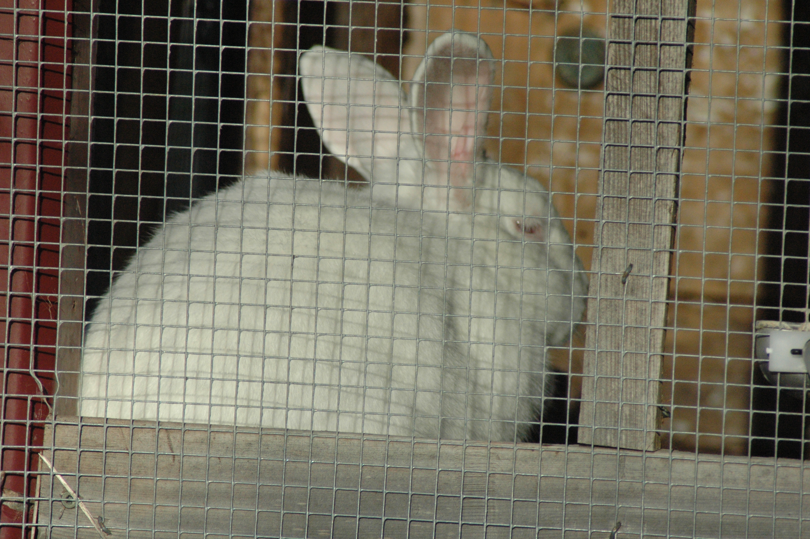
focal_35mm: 450
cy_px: 270
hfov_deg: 4.6
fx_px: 10116
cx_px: 405
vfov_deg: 3.0
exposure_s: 1/4000
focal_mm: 300
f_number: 8
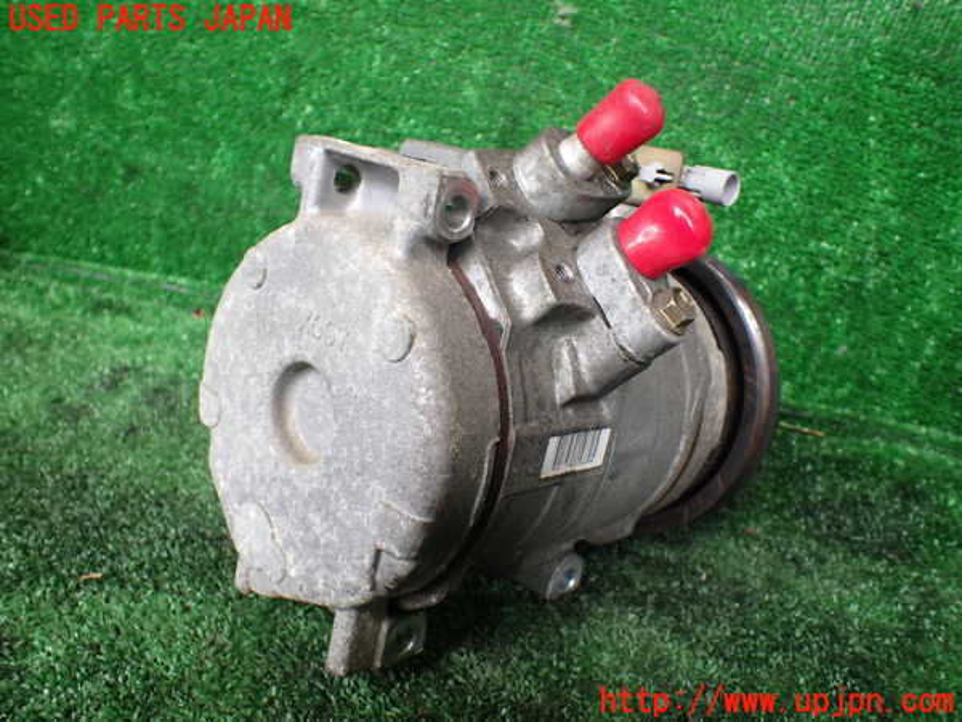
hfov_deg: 60.0
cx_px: 481
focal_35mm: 30
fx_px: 834
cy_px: 361
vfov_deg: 46.8
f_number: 2.3
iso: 250
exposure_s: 1/125
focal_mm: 5.4
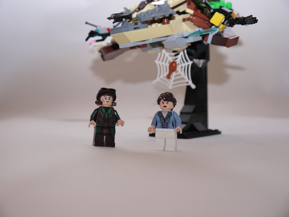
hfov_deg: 39.7
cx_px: 144
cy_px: 108
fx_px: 401
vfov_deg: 30.3
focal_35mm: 48
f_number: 4.5
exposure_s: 1/60
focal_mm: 24
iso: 400
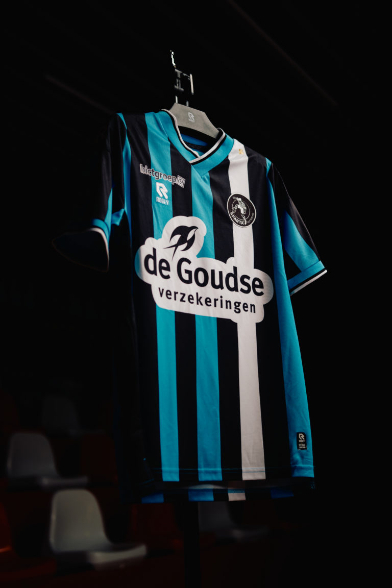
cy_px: 294
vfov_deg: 47.4
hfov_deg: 32.6
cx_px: 196
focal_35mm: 41
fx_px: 670
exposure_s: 1/160
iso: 100
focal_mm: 27
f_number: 1.2
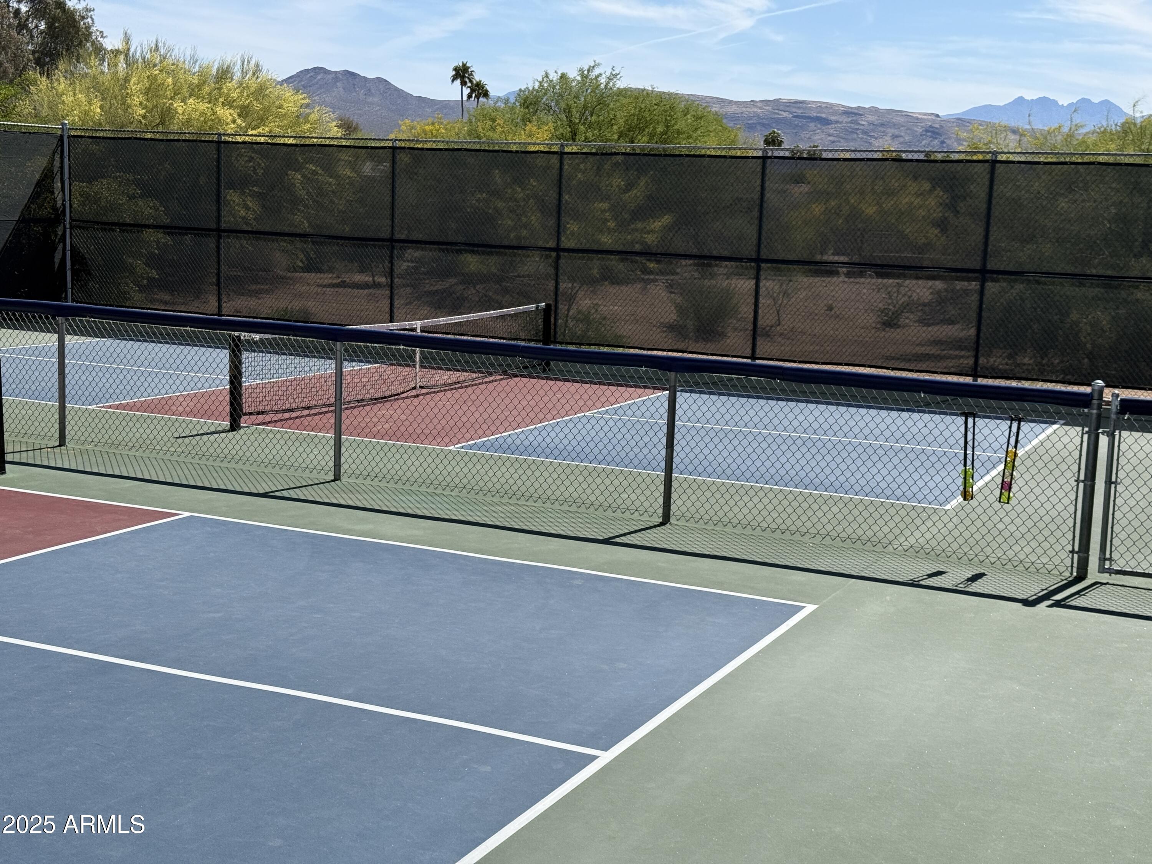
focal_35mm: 48
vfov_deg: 30.3
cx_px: 576
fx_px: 1597
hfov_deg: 39.7
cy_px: 432
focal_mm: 6.76
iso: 64
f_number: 1.78
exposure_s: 1/5587
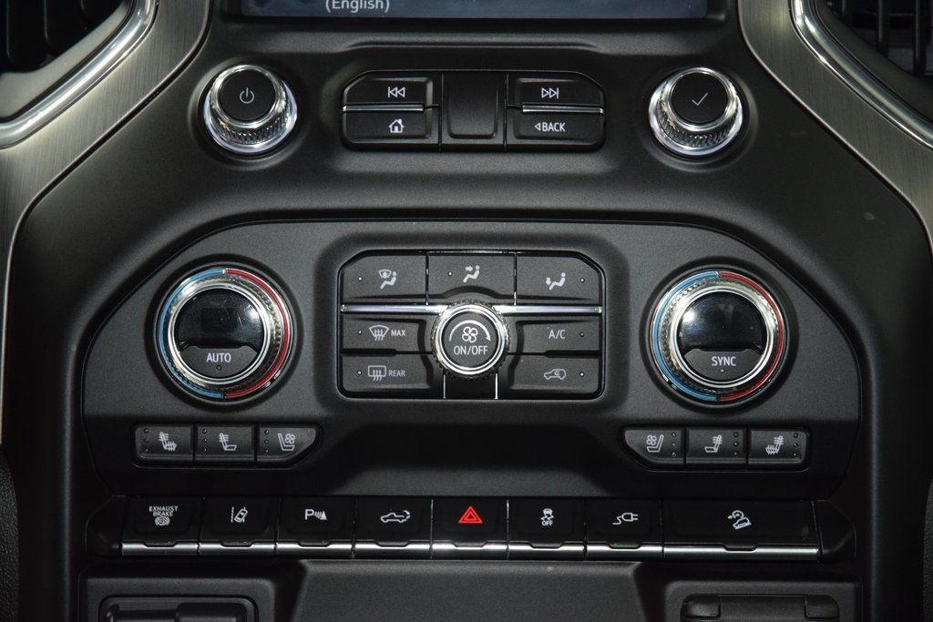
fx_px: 2721
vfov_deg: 13.0
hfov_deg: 19.5
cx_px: 466
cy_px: 311
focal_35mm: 105
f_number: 4.5
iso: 2000
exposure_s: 1/40
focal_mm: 70
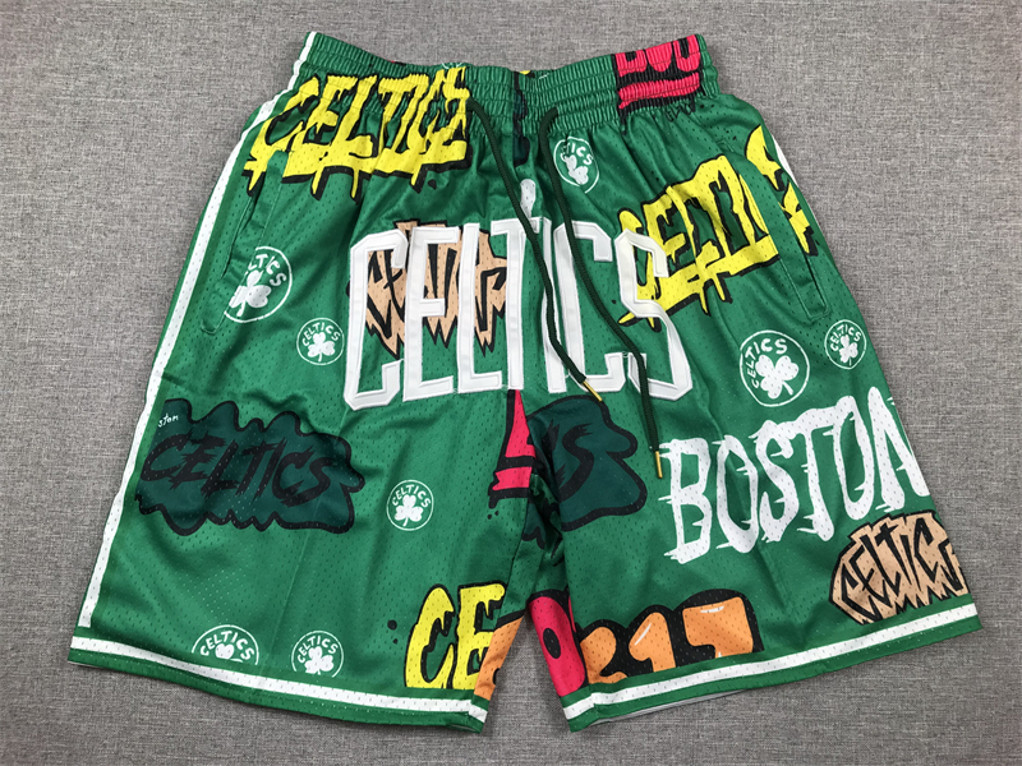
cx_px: 511
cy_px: 383
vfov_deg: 49.7
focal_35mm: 28
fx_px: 827
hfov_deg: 63.4
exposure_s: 1/100
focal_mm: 3.99
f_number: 1.8
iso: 25
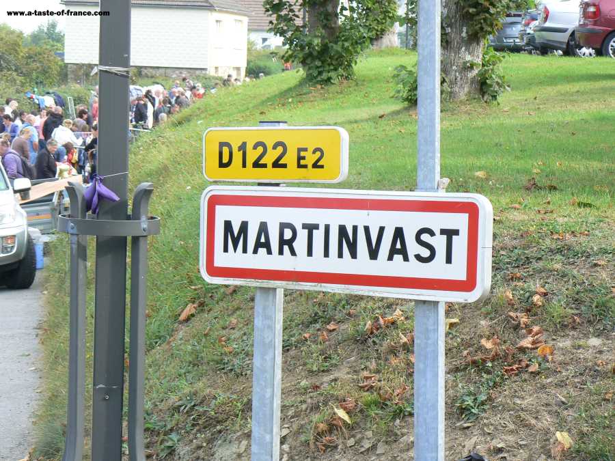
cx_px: 308
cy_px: 230
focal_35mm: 109
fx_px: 1937
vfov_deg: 13.6
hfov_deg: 18.0
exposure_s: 1/100
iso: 80
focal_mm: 18.2
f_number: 5
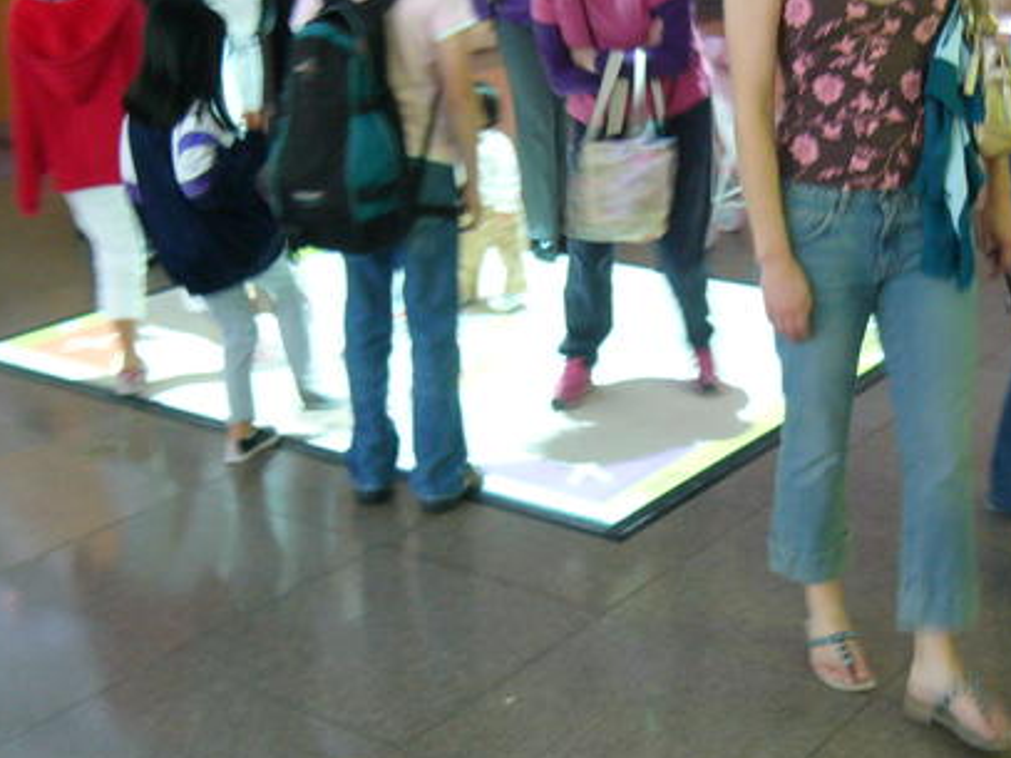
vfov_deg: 26.5
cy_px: 393
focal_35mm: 55
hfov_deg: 34.9
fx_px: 1606
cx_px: 566
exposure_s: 1/8
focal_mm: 5.8
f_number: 2.8
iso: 200
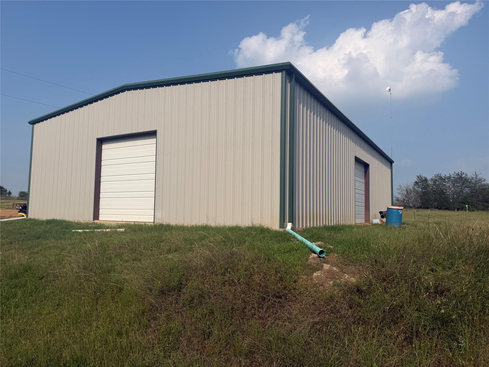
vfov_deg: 56.8
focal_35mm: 24
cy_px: 184
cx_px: 244
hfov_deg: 71.6
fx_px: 339
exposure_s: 1/8130
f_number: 1.78
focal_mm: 6.76
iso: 80
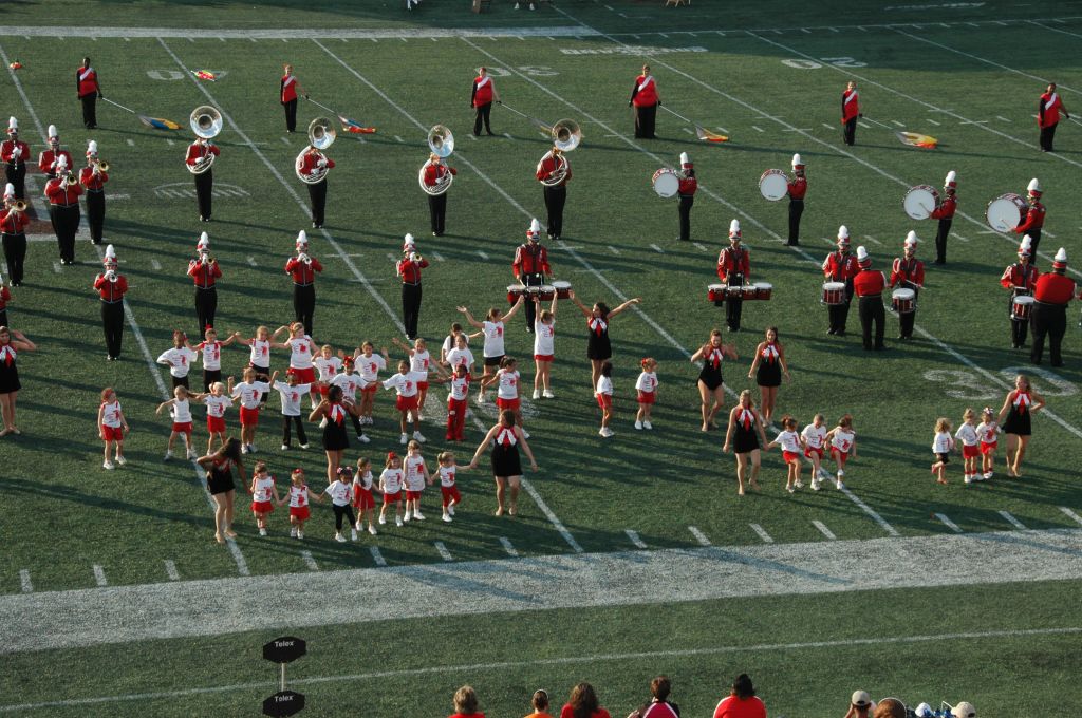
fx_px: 2702
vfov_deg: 15.1
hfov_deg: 22.6
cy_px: 359
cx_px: 541
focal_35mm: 90
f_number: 7.1
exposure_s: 1/200
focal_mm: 60
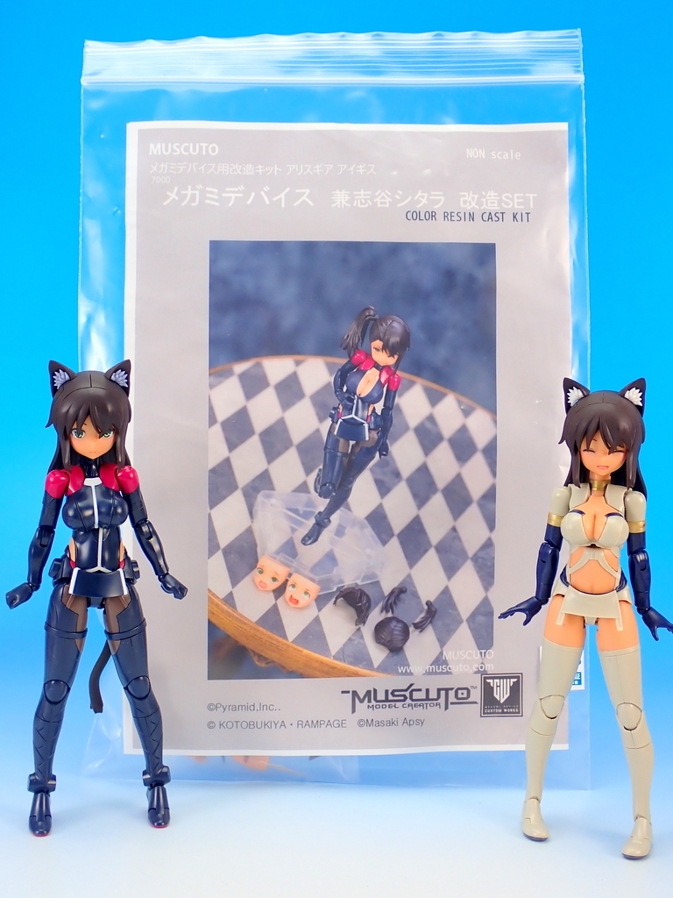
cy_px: 449
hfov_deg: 30.9
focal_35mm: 47
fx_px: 1218
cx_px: 336
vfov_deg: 40.4
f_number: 4.5
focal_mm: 8.4
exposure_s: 1/10
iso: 100
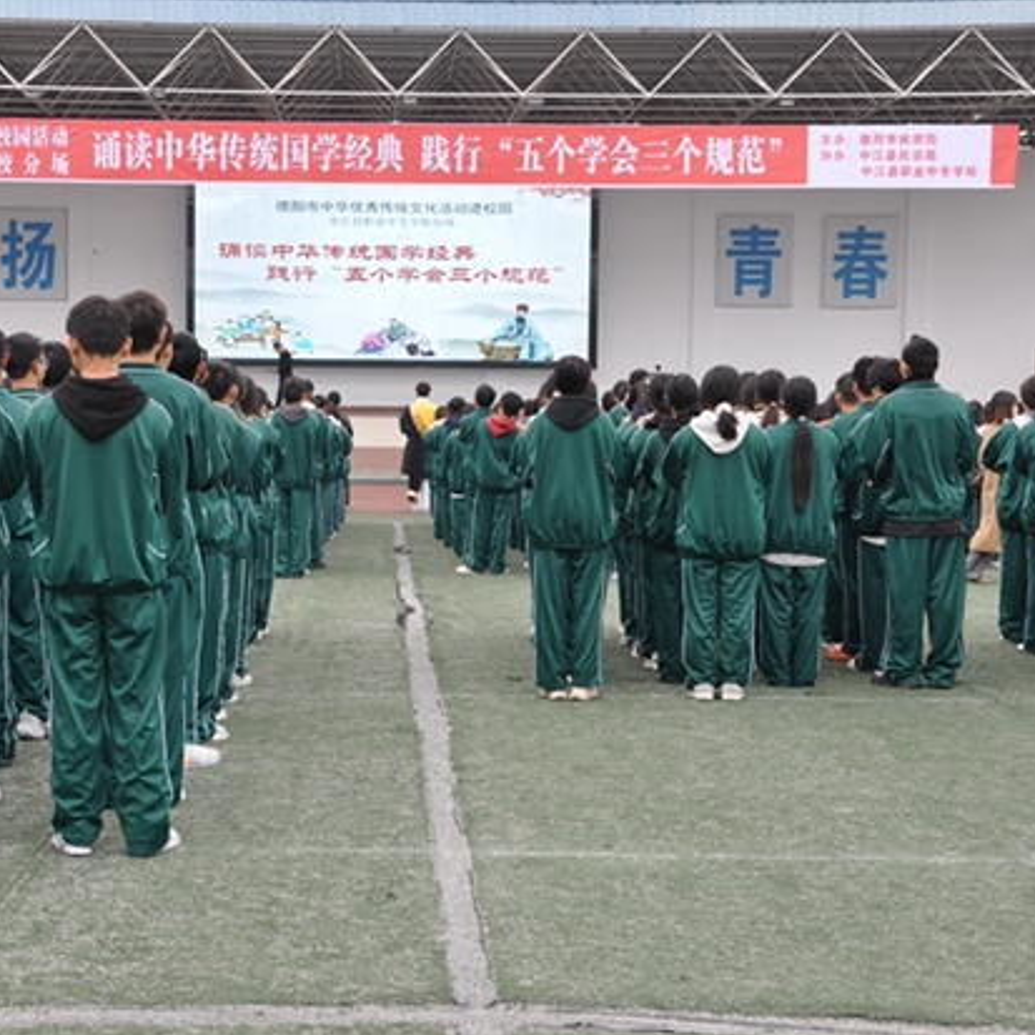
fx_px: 2233
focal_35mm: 66
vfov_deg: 26.1
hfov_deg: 26.0
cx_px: 381
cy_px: 521
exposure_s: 1/60
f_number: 8
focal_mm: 34
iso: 200
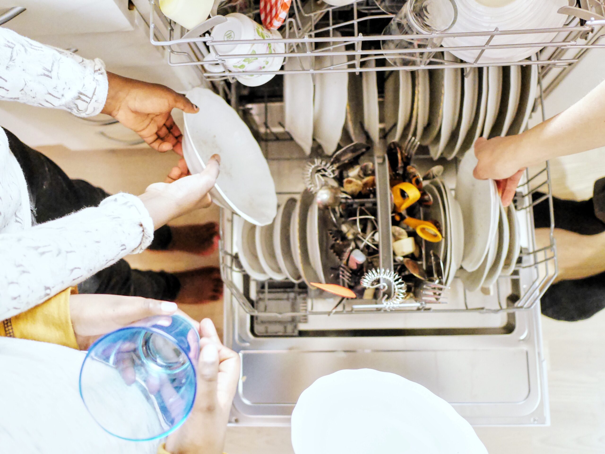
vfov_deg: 46.8
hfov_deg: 59.9
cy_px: 227
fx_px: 525
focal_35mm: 30
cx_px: 302
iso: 1000
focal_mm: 15
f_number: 1.7
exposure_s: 1/60
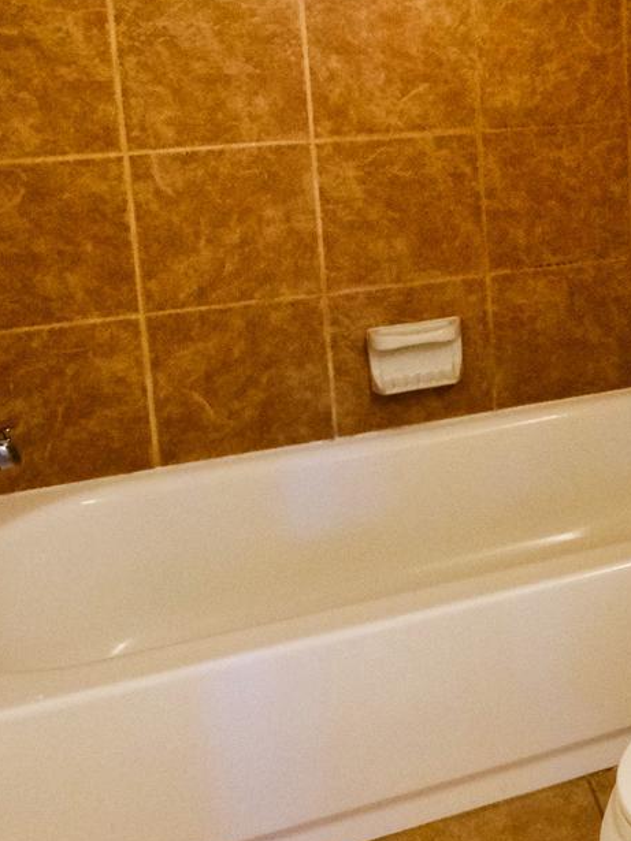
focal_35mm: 48
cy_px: 148
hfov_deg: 23.8
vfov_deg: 38.0
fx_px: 1167
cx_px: 955
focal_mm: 10
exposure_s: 1/58
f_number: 4
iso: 2500
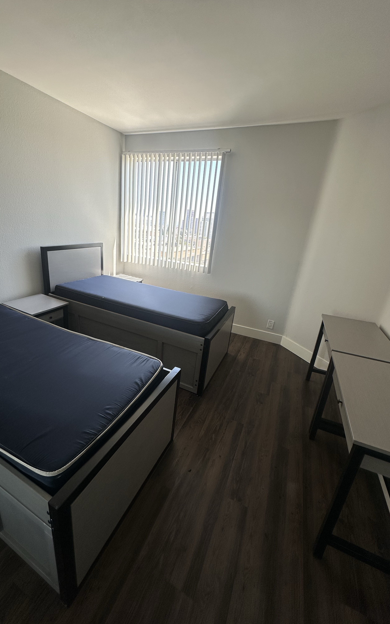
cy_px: 314
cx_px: 168
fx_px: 255
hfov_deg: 74.4
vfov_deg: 101.5
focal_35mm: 15
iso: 40
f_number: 2.2
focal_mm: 2.22
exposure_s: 1/123
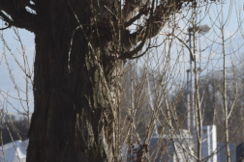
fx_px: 3233
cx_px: 431
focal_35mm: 477
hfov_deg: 4.3
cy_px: 142
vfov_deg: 2.9
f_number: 5.6
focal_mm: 80
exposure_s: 1/1000
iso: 200
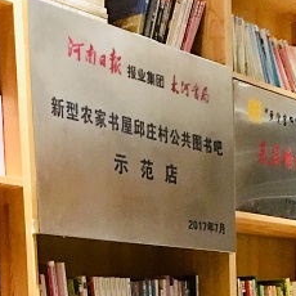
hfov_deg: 19.5
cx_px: 192
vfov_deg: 17.6
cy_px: 440
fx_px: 861
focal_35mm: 89
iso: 100
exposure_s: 1/4
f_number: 2.2
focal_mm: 4.15
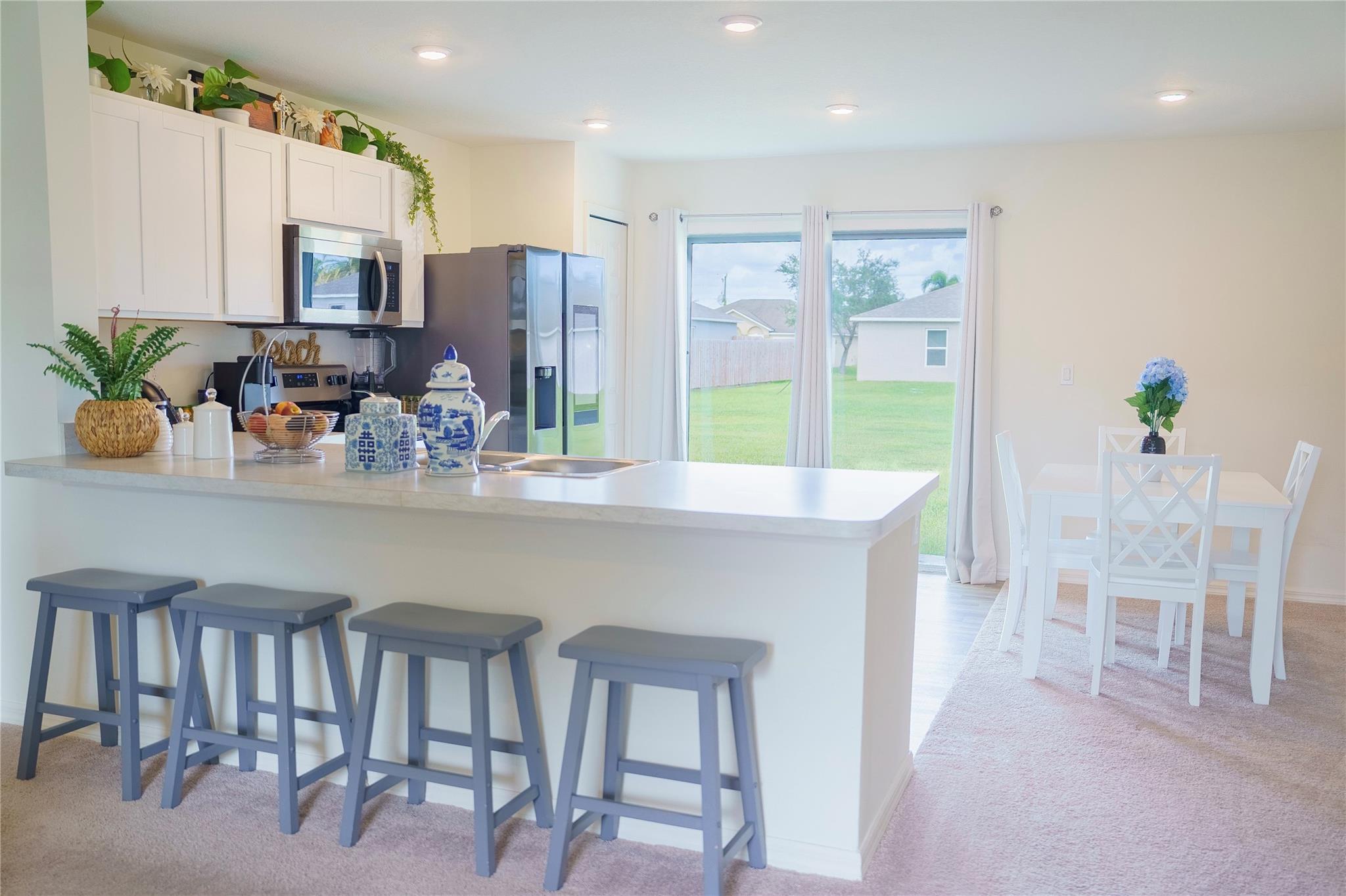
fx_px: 1084
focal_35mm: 29
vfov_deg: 44.9
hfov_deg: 63.7
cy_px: 448
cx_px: 673
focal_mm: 29
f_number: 2.8
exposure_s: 1/4000
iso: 500
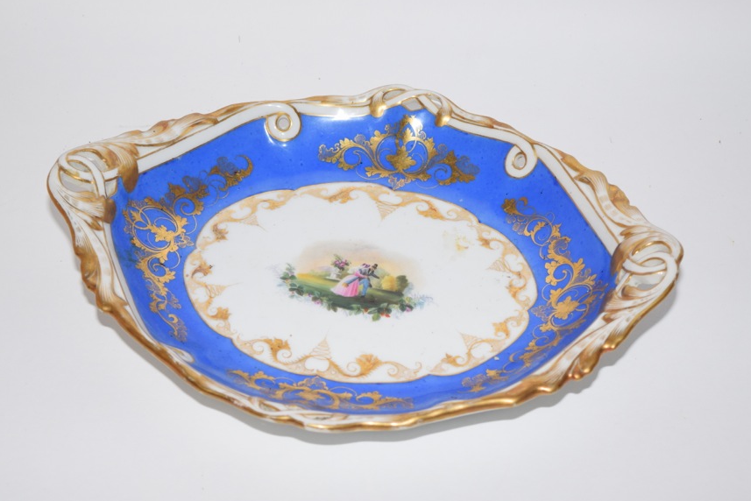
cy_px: 267
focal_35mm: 84
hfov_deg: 24.2
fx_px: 1753
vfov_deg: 16.3
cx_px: 359
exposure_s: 1/60
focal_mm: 48
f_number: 5.3
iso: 400
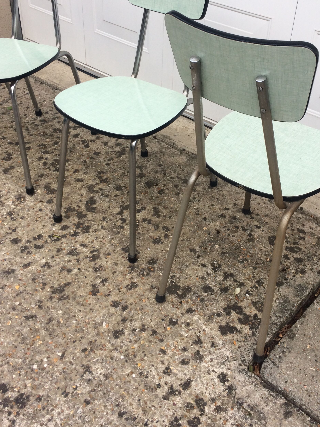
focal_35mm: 38
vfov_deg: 48.7
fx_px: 468
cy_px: 169
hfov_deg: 37.5
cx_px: 197
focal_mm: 4.15
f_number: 2.2
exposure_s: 1/466
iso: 32
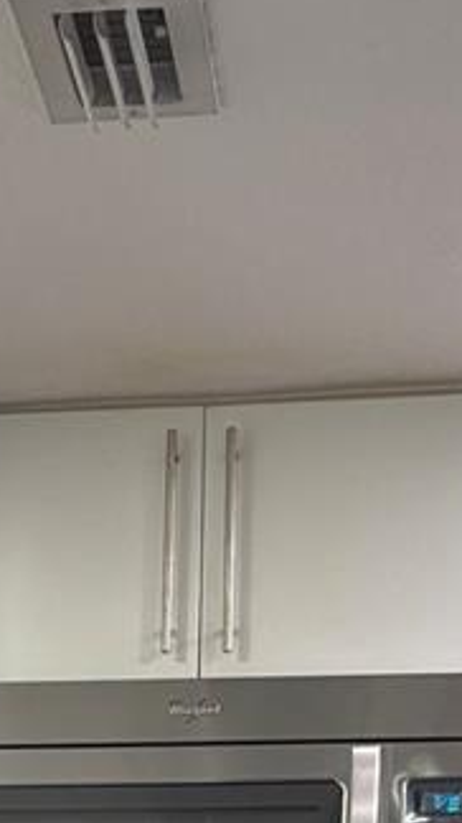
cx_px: -36
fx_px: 2289
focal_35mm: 105
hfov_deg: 11.4
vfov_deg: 18.0
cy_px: 1262
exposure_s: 1/60
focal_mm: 5.96
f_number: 1.6
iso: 160
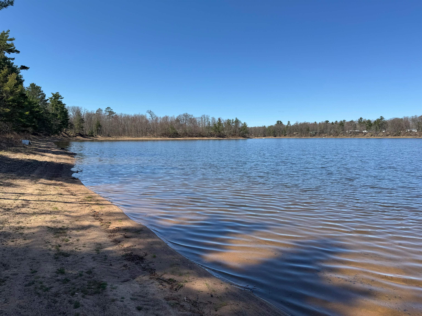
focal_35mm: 24
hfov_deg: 71.6
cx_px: 211
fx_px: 293
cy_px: 158
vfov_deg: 56.8
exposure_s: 1/1869
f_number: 1.78
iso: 80
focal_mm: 6.76
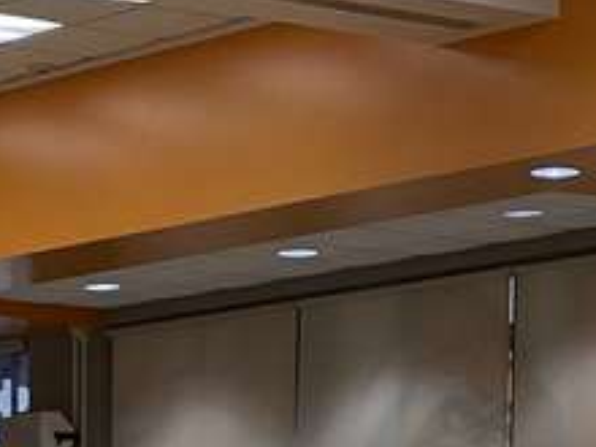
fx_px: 3254
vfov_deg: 7.3
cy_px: 1122
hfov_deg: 10.4
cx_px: 33
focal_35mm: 189
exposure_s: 1/120
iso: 80
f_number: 1.8
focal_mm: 4.25
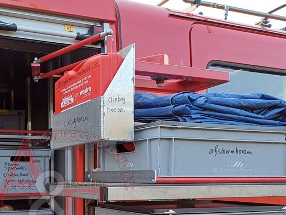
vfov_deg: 28.5
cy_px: 194
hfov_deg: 37.6
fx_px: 405
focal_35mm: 49
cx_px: 62
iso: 50
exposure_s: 1/100
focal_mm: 4.65
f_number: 1.8
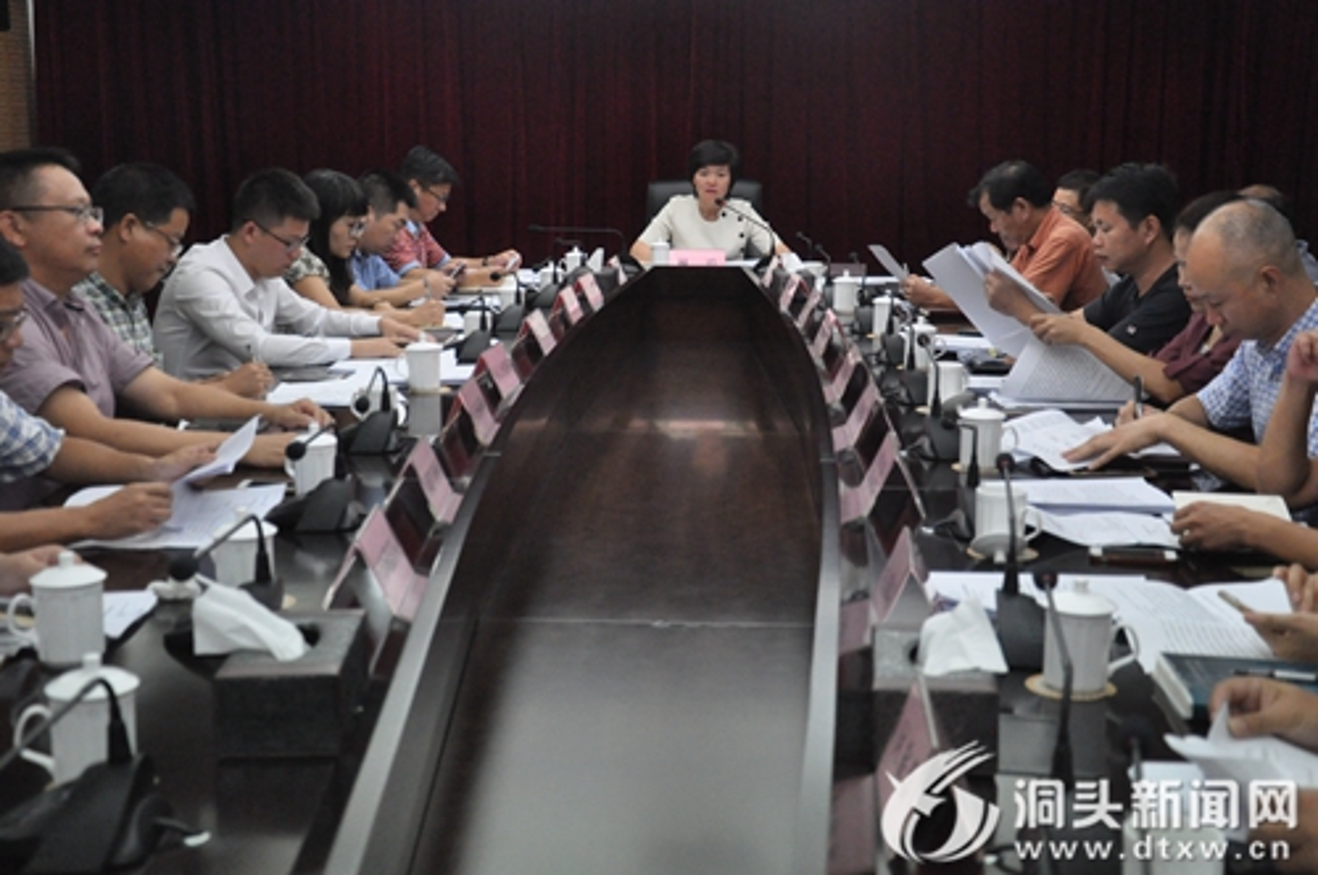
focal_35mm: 60
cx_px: 659
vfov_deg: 22.6
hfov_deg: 33.4
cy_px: 438
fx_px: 2194
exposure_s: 1/320
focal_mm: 40
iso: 3200
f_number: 4.5
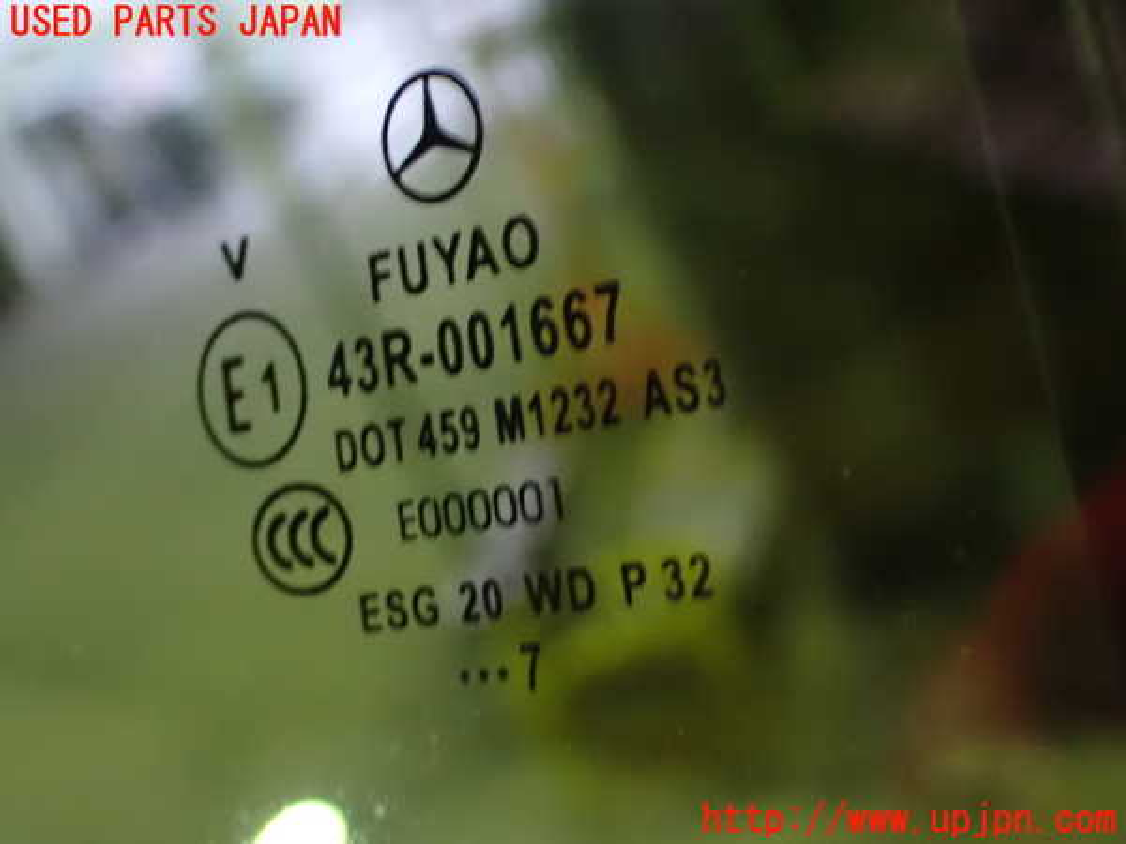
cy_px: 422
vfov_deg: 23.7
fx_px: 2017
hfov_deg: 31.2
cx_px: 563
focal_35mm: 62
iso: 1600
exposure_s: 1/8
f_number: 3.6
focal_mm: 11.09
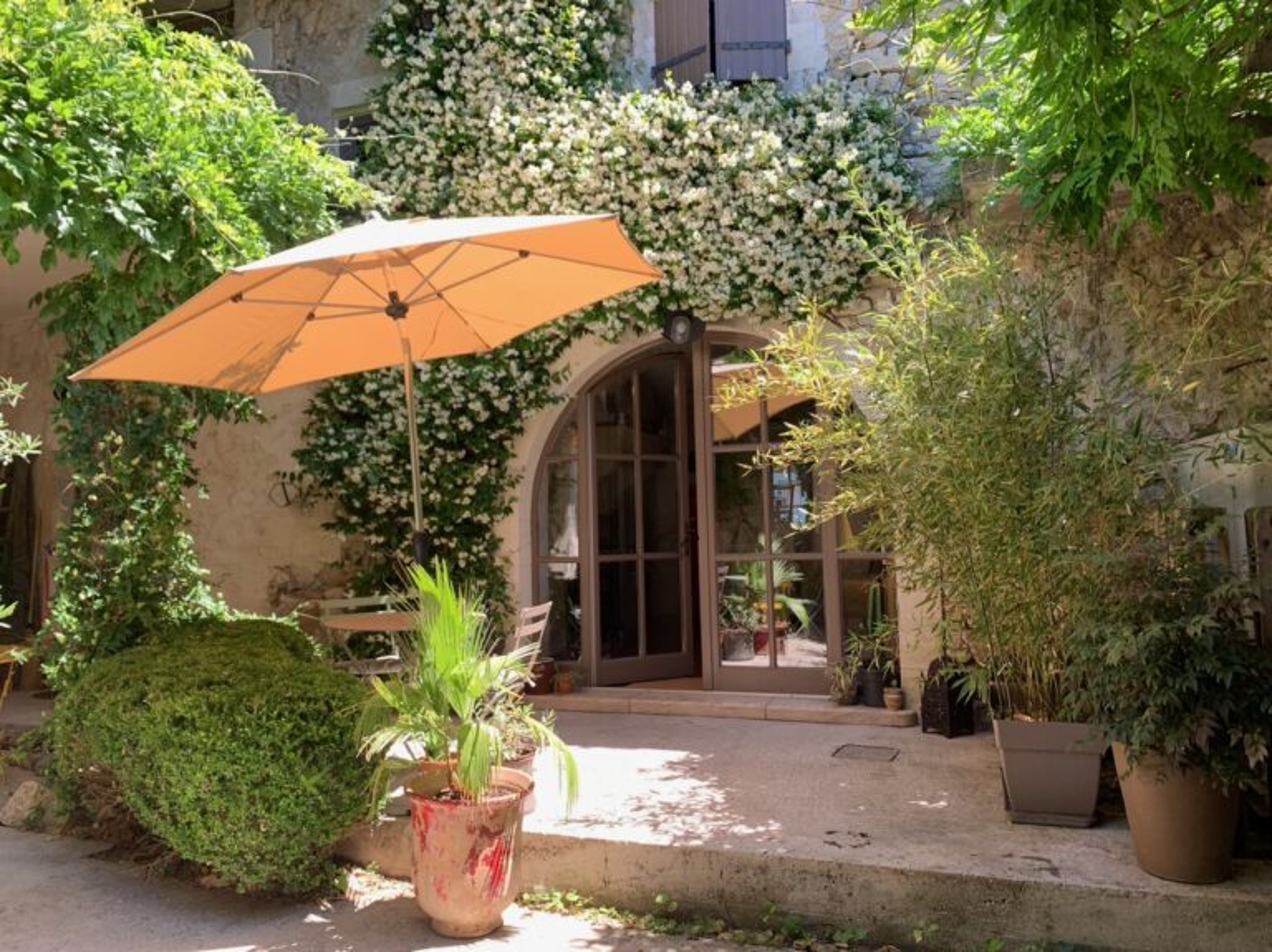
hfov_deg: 67.3
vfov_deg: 53.0
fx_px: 955
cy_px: 476
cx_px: 636
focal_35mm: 26
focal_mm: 4.25
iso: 25
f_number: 1.8
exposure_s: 1/122
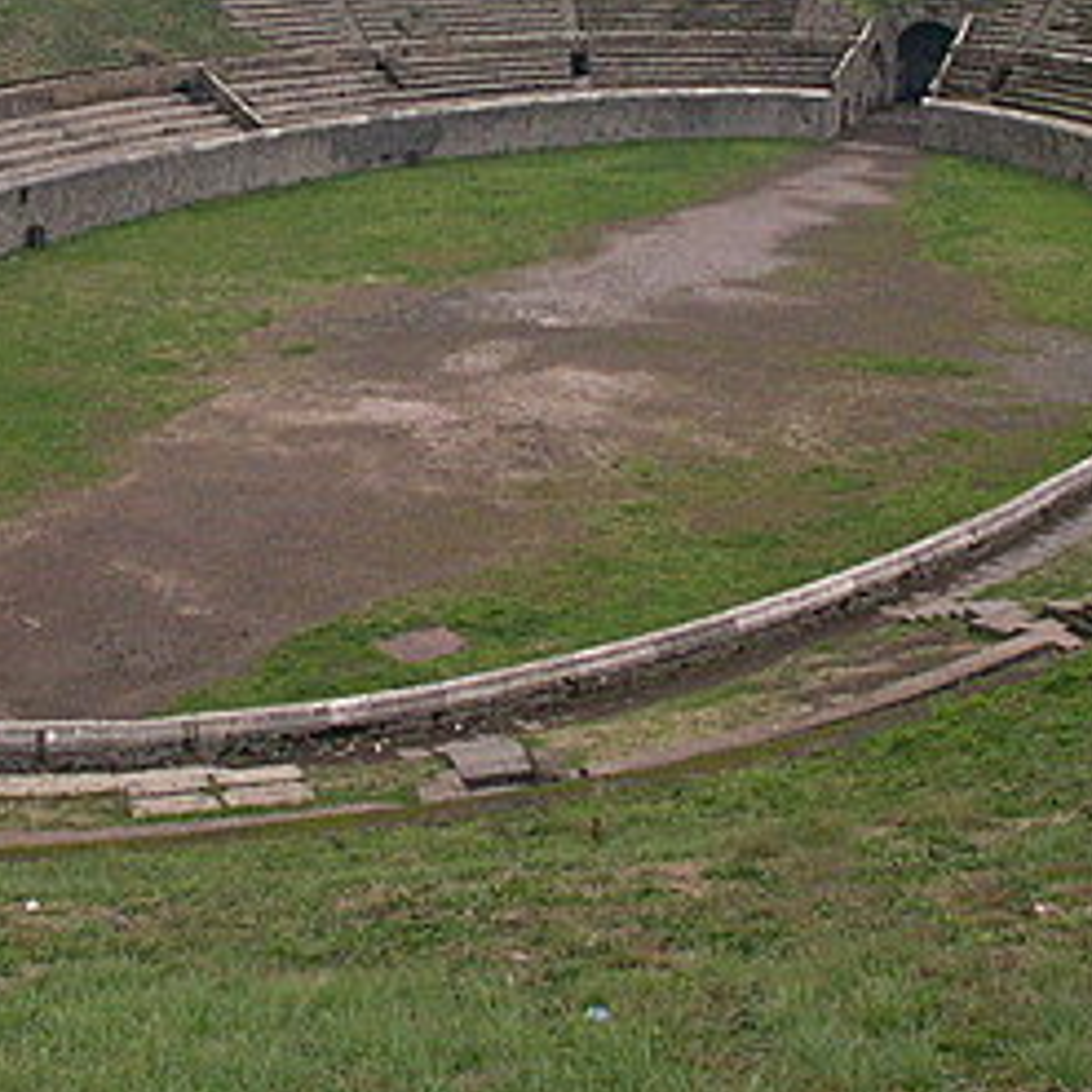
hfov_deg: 19.9
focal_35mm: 87
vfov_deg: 19.7
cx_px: 336
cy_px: 190
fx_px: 3105
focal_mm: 8
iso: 400
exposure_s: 1/279
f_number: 7.6
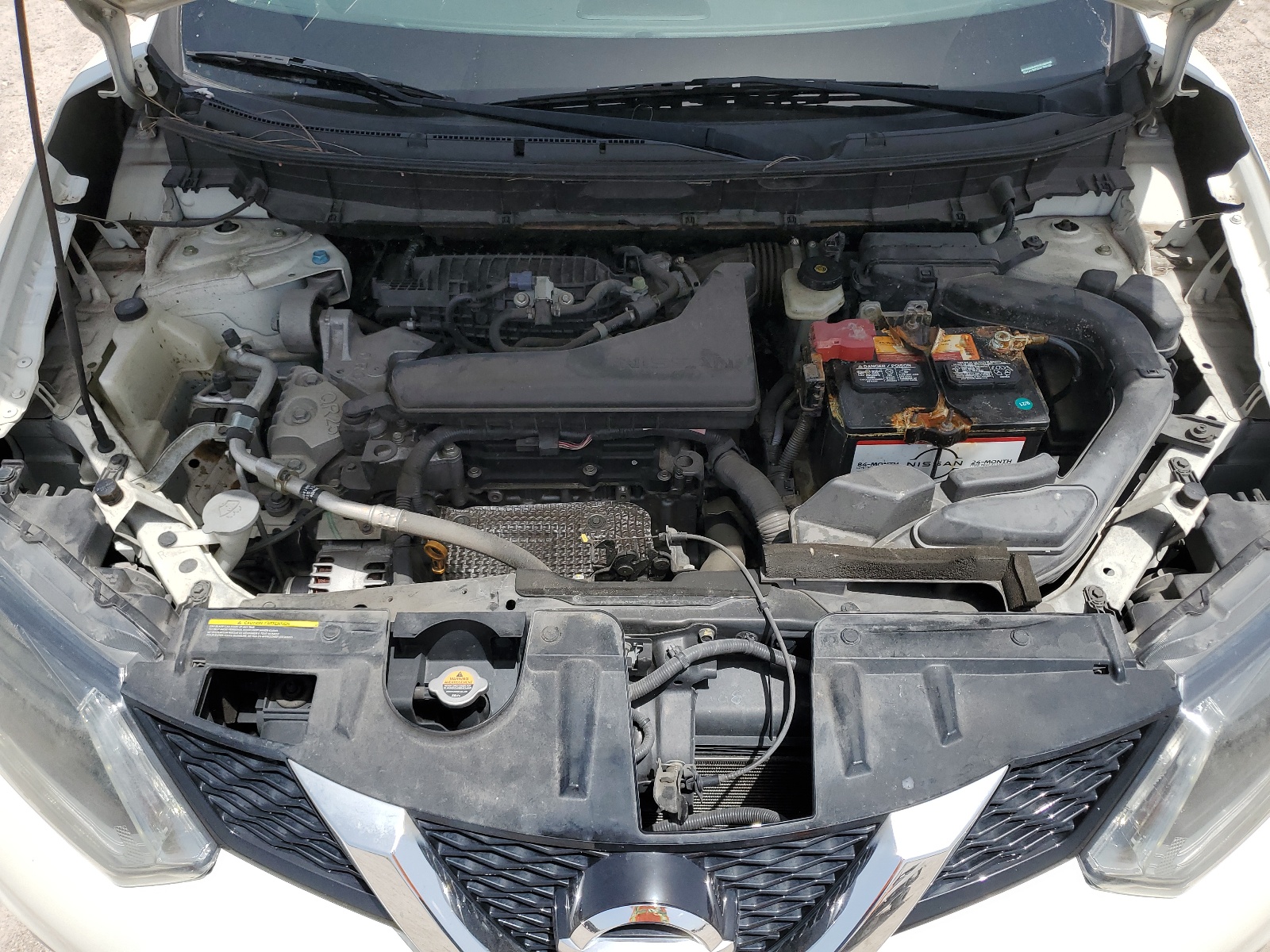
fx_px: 954
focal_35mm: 26
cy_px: 476
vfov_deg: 53.1
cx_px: 635
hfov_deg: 67.3
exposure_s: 1/3333
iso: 50
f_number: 1.5
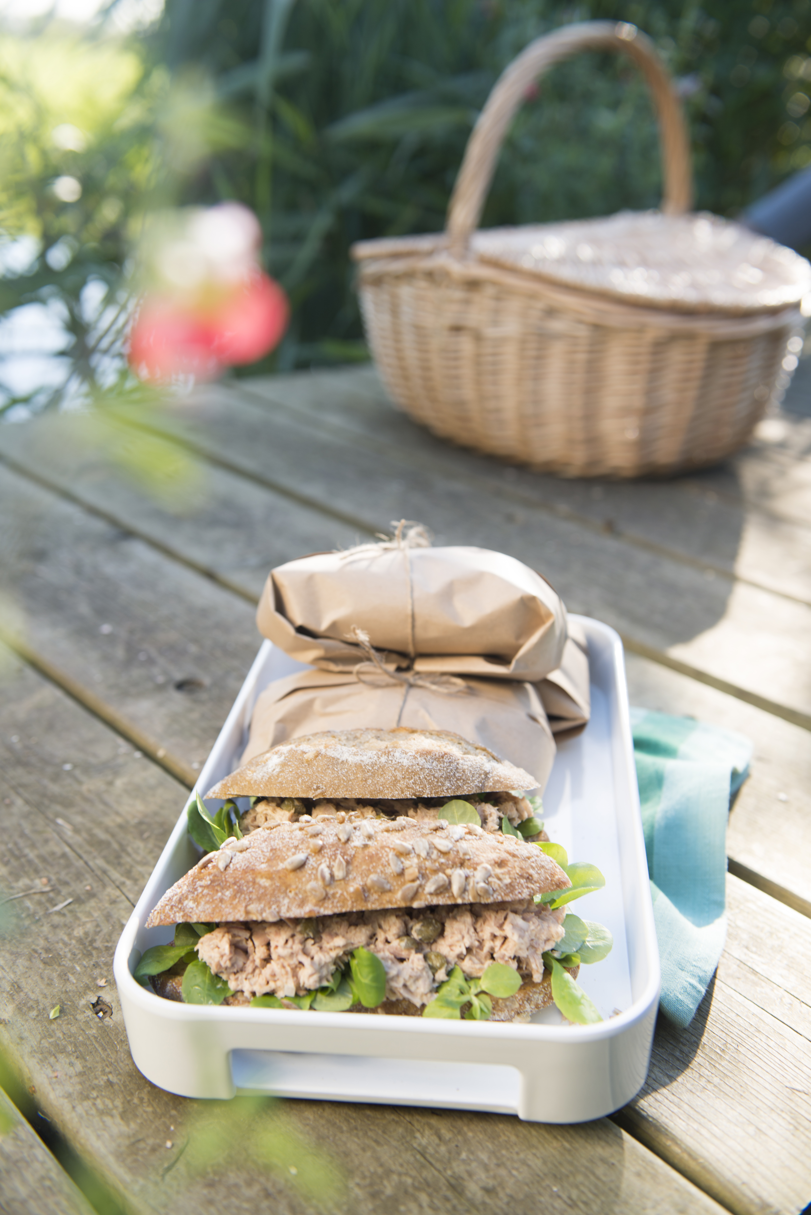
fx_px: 1283
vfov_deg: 50.7
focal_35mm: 38
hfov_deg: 35.1
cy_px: 608
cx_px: 406
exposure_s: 1/125
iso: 100
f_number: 4
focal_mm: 38
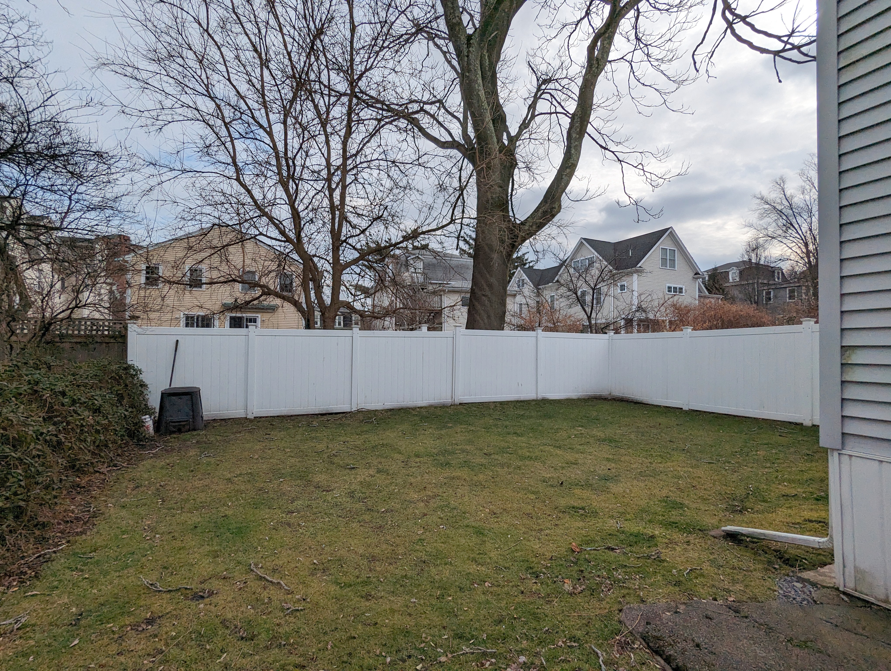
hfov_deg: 94.4
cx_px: 446
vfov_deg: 78.2
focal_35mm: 16
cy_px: 336
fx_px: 412
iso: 52
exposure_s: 1/2907
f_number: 2.2
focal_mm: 2.35
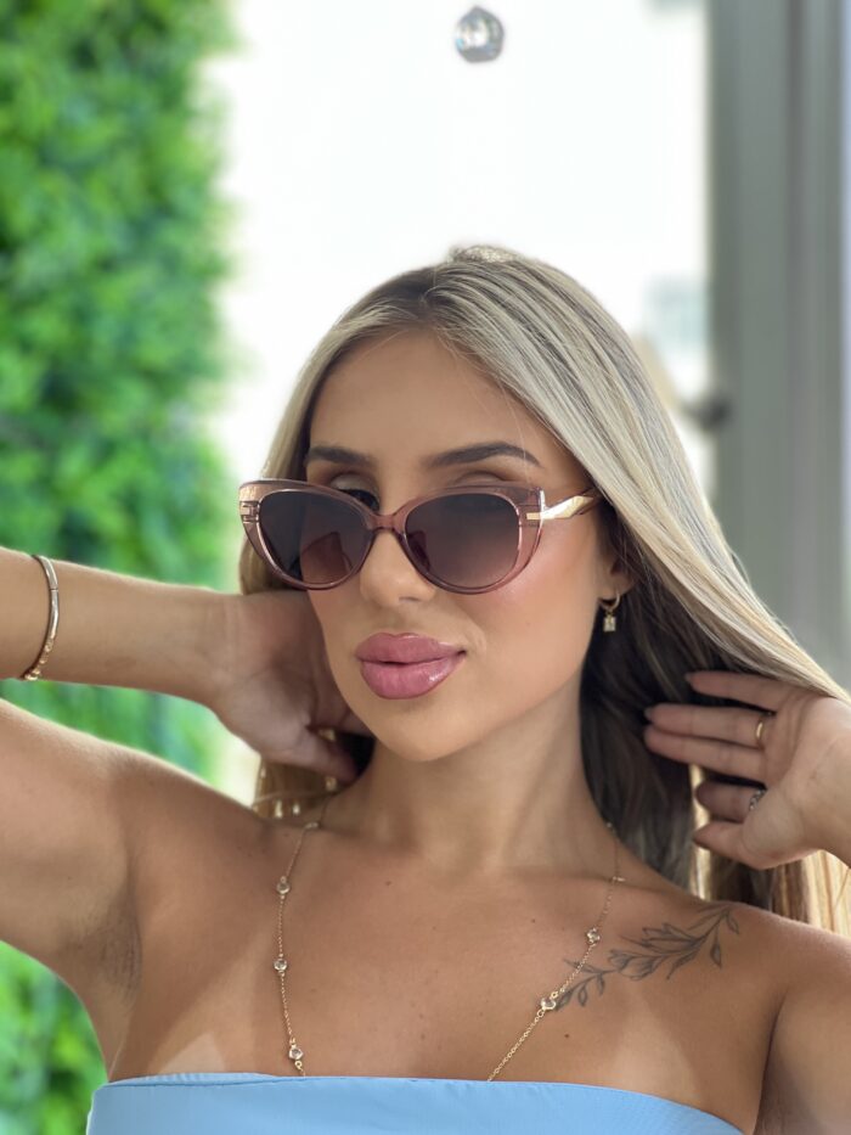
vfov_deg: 25.3
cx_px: 426
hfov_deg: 19.1
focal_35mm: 77
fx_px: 2523
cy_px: 568
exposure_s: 1/60
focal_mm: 9
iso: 125
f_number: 2.8
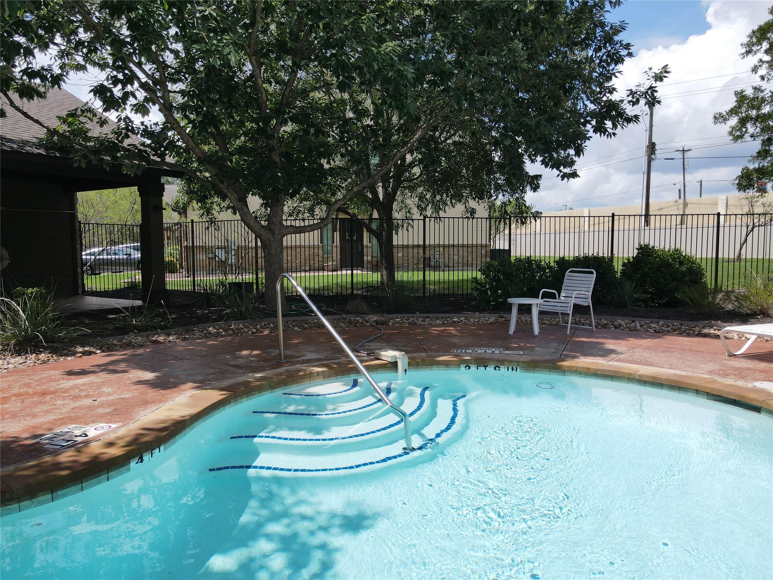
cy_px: 290
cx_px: 386
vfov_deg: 56.8
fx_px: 536
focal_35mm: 24
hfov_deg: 71.6
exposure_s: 1/800
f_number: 2.8
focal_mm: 4.5
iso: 100
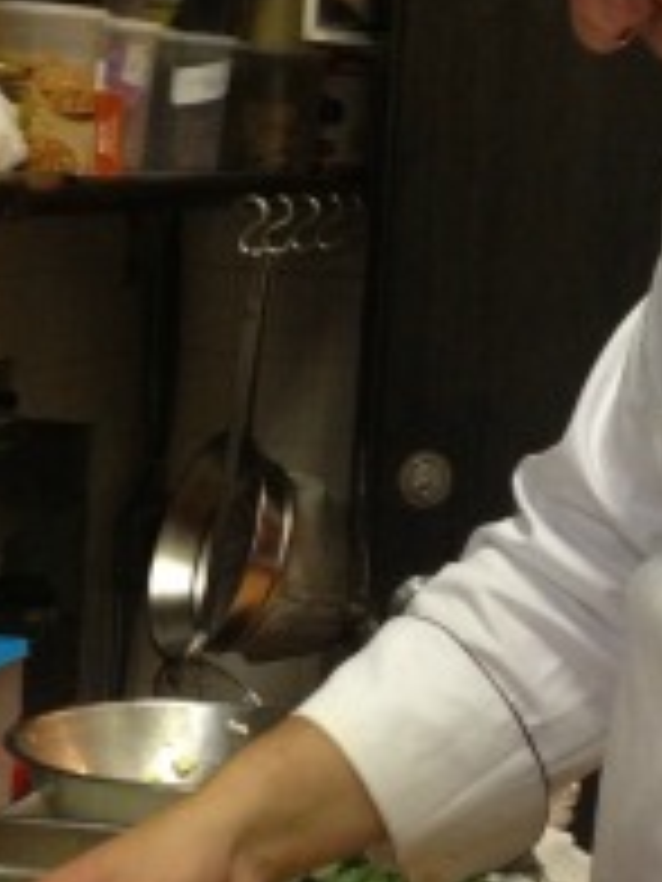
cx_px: 401
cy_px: 423
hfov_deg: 14.4
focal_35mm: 103
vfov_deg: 19.1
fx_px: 2626
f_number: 2.4
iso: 200
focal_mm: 4.28
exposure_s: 1/20
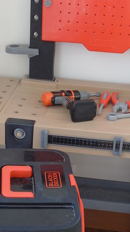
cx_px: 45
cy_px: 155
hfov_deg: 14.4
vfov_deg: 25.2
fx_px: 515
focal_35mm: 84
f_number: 3.8
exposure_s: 1/30
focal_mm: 6.1
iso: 100
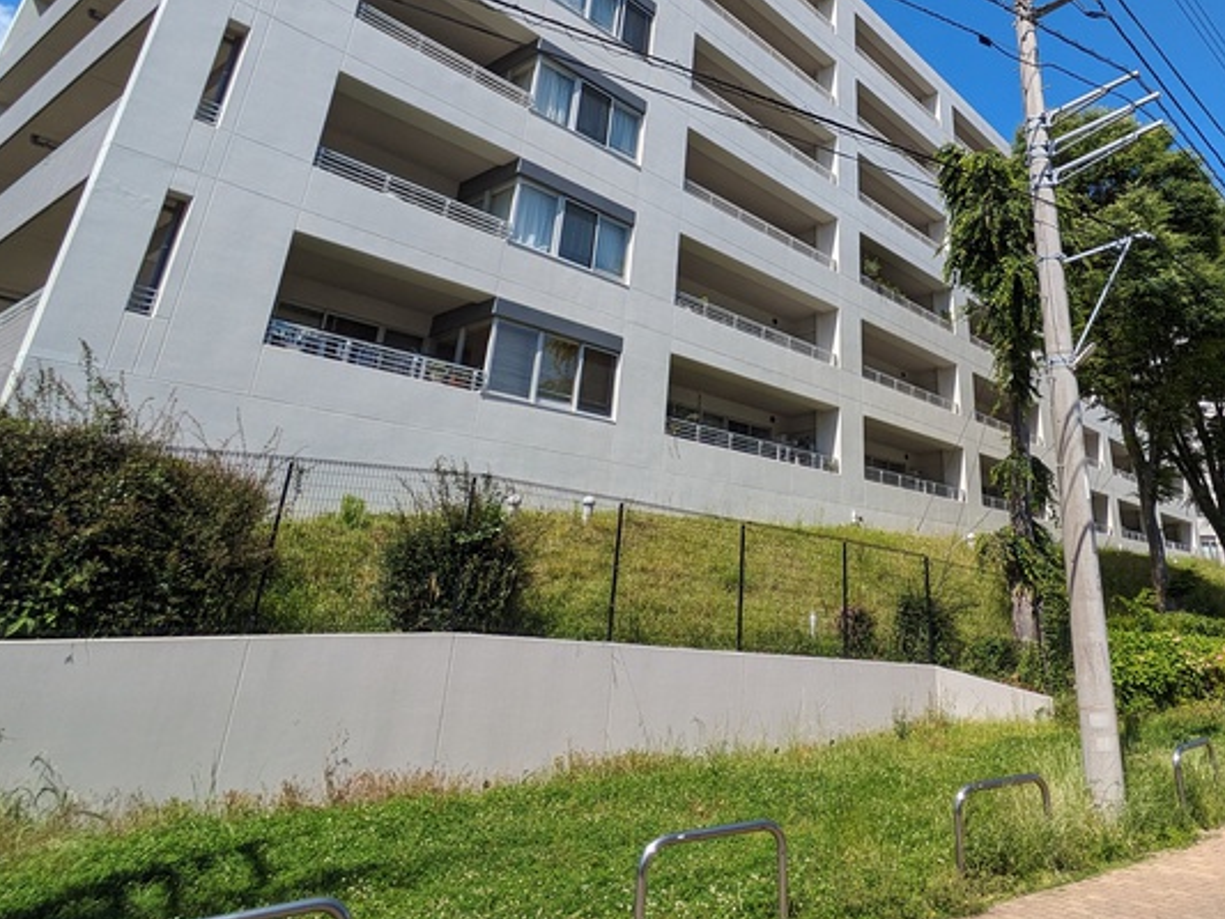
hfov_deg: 66.1
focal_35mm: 25
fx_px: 885
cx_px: 881
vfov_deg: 52.8
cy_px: 244
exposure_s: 1/1605
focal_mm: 1.83
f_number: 2.2
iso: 46
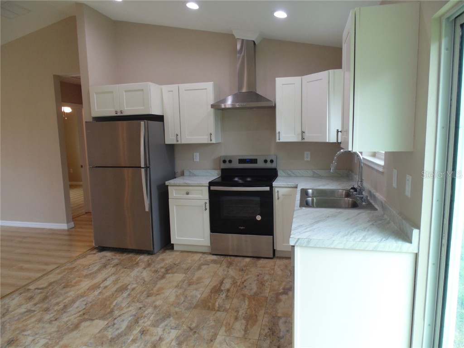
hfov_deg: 76.4
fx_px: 295
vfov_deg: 61.1
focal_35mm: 22
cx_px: 232
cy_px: 174
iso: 80
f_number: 3.1
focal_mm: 4
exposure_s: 1/30
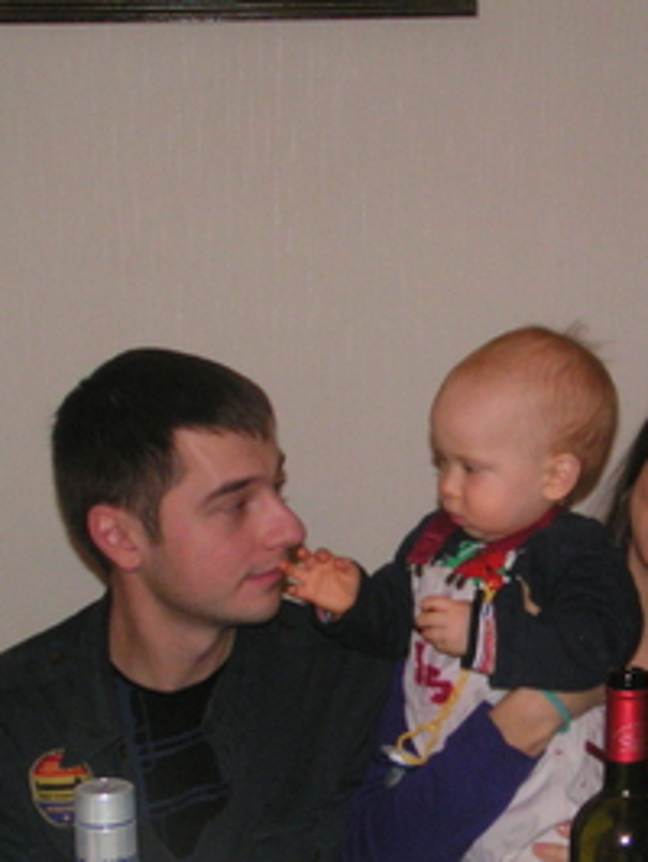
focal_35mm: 88
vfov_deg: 22.2
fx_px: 2193
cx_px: 476
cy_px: 535
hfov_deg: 16.7
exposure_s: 1/60
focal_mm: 8
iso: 200
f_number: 3.2
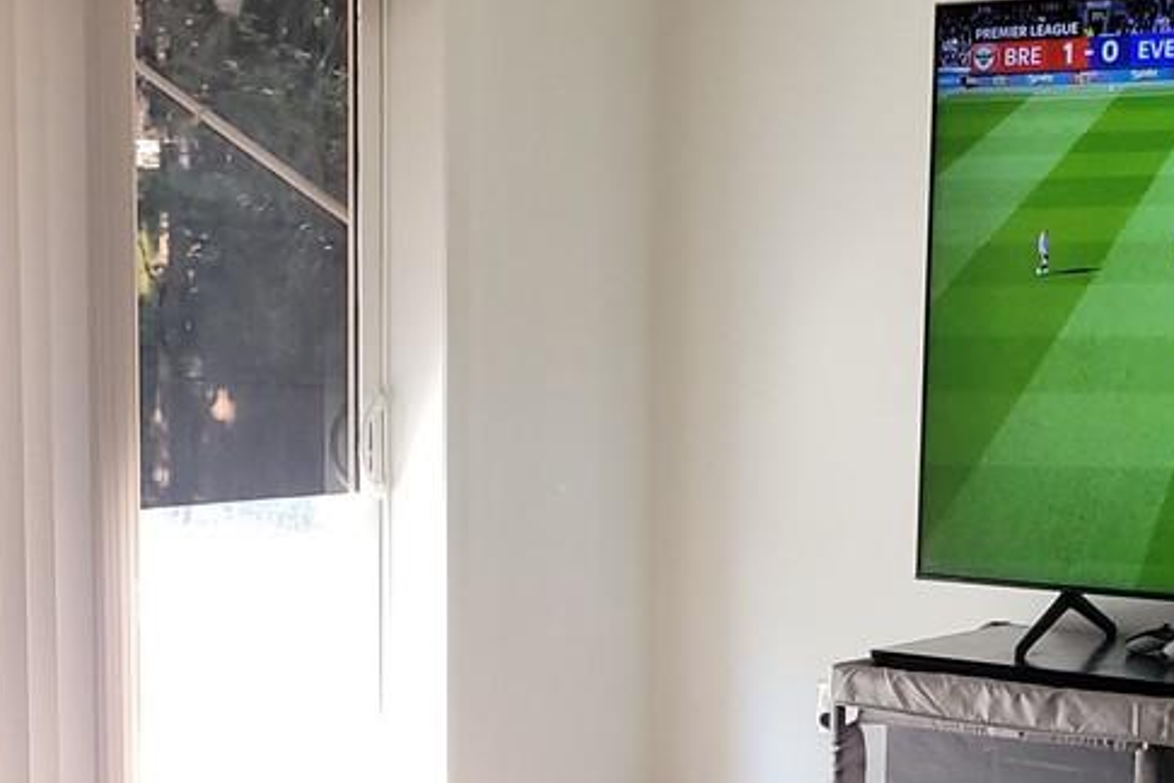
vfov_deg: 15.3
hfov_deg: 22.8
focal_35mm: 89
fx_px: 2902
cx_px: 430
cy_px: 636
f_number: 1.8
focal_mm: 5.4
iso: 80
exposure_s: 1/40
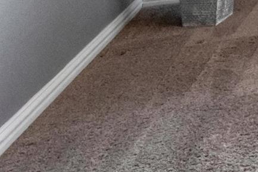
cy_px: -188
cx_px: 562
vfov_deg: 15.0
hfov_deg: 17.0
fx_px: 508
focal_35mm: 71
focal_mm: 10
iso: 400
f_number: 8
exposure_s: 1/60
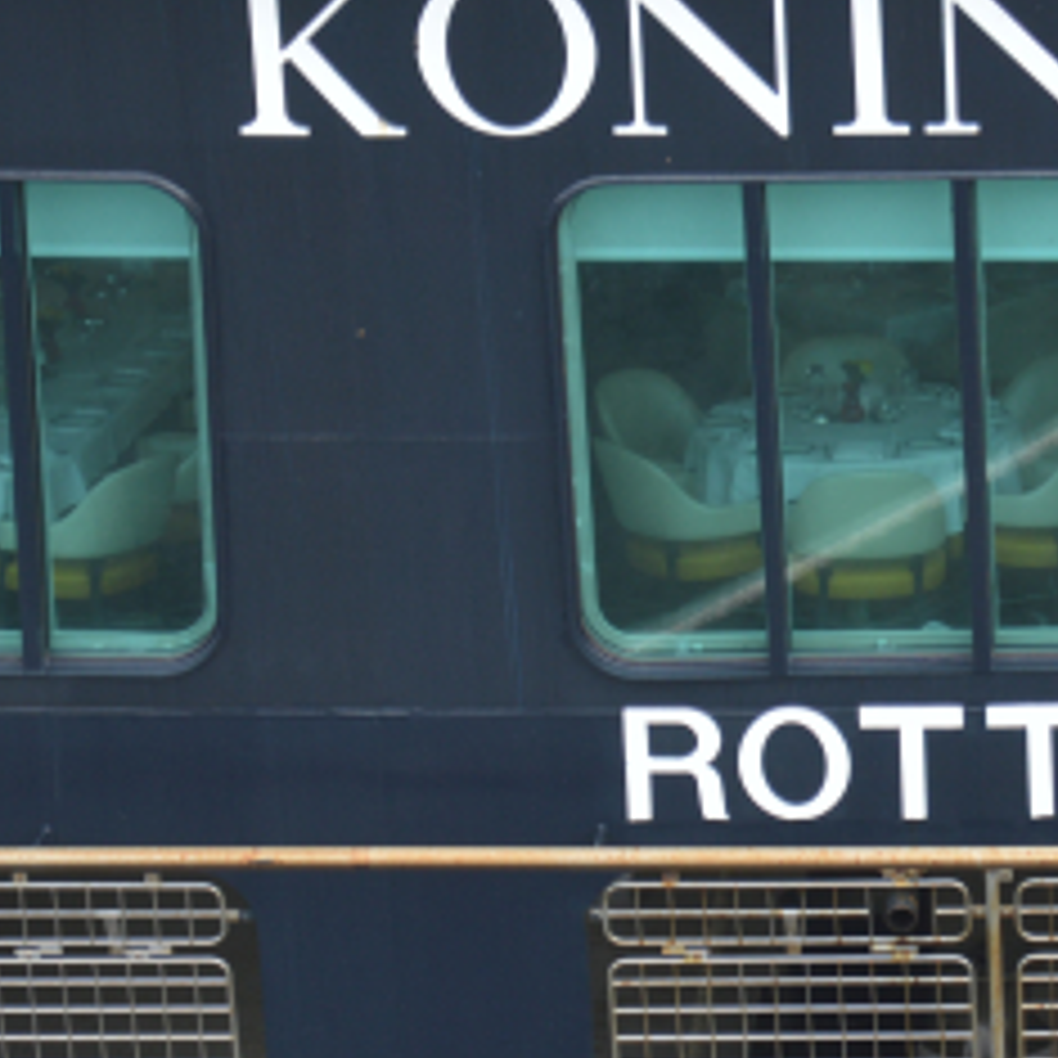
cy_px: 387
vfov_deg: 5.4
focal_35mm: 325
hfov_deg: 5.4
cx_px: 1261
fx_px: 11254
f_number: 5.6
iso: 100
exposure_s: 1/125
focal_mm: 75
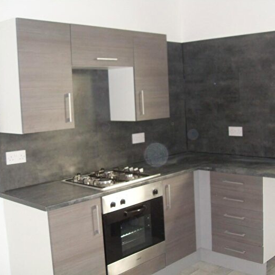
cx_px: 174
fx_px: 395
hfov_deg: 38.1
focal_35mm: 44
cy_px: 137
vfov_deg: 38.3
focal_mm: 6.3
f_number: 2.8
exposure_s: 1/45
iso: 120
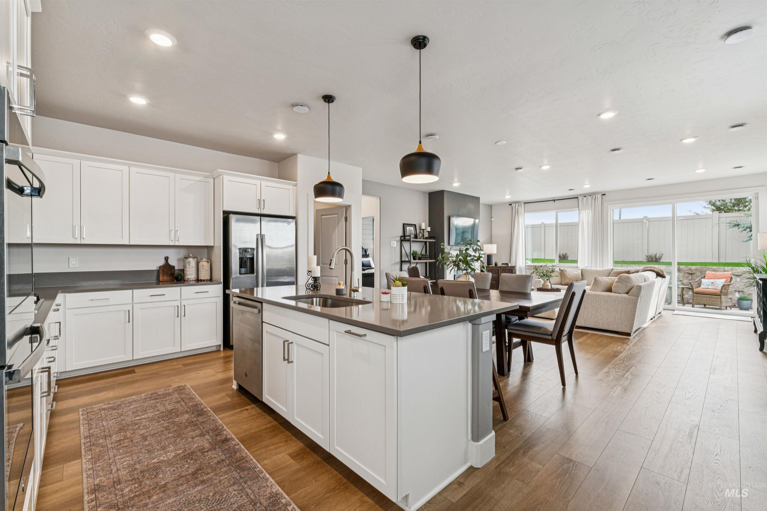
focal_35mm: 16
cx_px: 384
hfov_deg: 98.2
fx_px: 332
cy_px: 256
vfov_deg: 75.1
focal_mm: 15.6
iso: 400
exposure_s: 1/15
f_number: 13
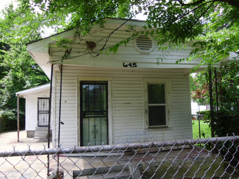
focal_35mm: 31
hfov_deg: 58.4
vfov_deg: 45.4
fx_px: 214
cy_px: 90
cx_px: 120
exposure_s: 1/165
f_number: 3.3
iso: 80
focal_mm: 5.6
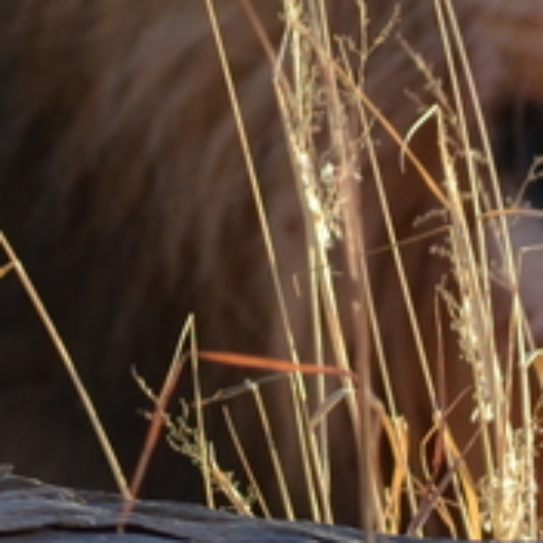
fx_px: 27881
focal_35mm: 1571
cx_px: 179
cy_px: -450
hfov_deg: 1.1
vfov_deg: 1.1
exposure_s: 1/500
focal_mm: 170
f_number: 5.6
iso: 320
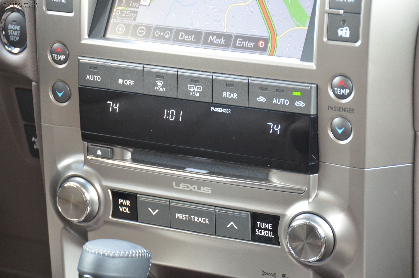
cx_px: 210
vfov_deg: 8.1
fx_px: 1951
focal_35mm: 168
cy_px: 139
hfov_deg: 12.3
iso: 1600
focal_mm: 112
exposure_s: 1/60
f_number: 5.3
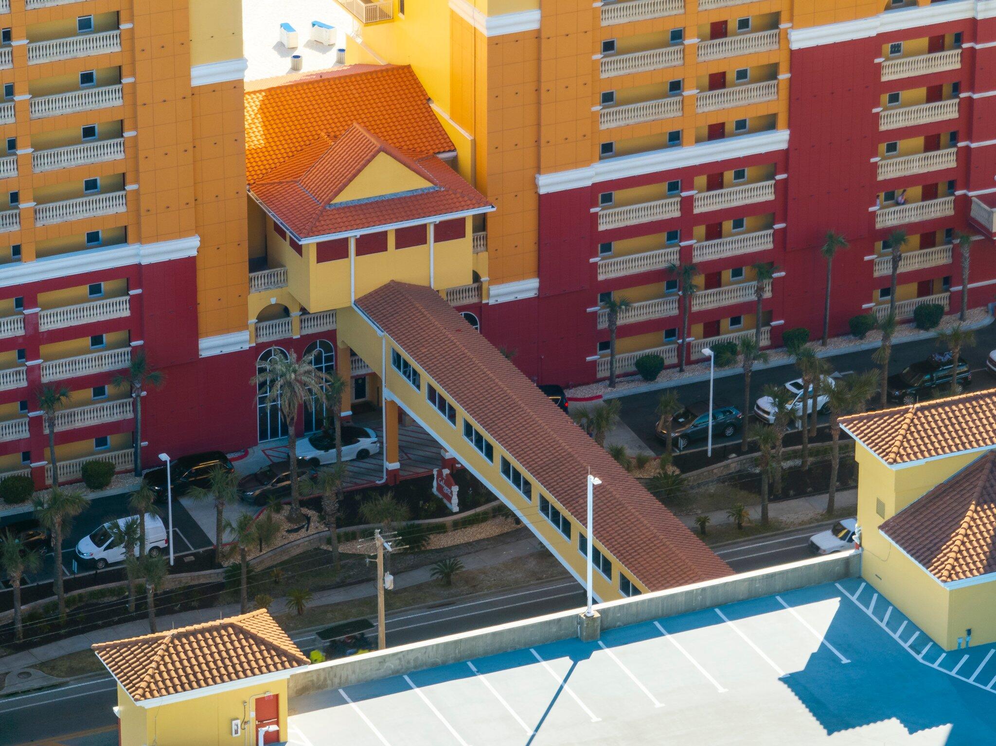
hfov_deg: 11.9
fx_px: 4774
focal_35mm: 166
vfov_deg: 8.9
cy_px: 373
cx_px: 498
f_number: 3.4
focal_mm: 30.71
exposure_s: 1/15
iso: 130
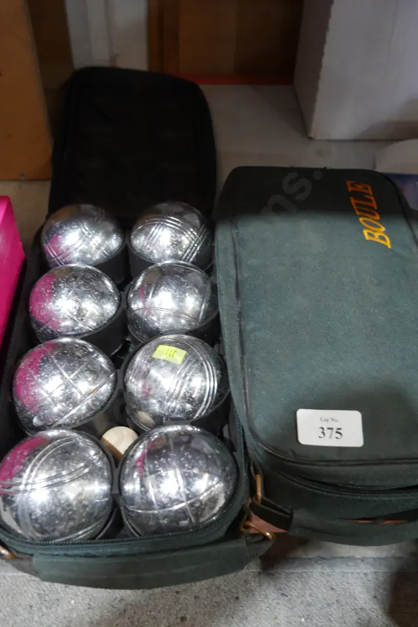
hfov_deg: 38.9
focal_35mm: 34
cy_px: 311
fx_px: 592
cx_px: 203
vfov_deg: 55.8
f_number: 4
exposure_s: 1/60
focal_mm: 16
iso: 800
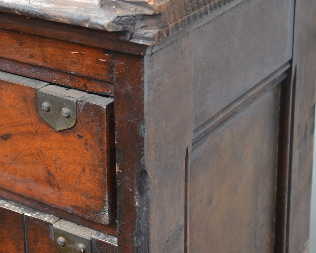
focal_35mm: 96
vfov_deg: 15.9
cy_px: 54
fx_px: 897
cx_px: 46
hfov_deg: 19.7
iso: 400
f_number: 4.5
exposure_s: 1/80
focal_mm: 35
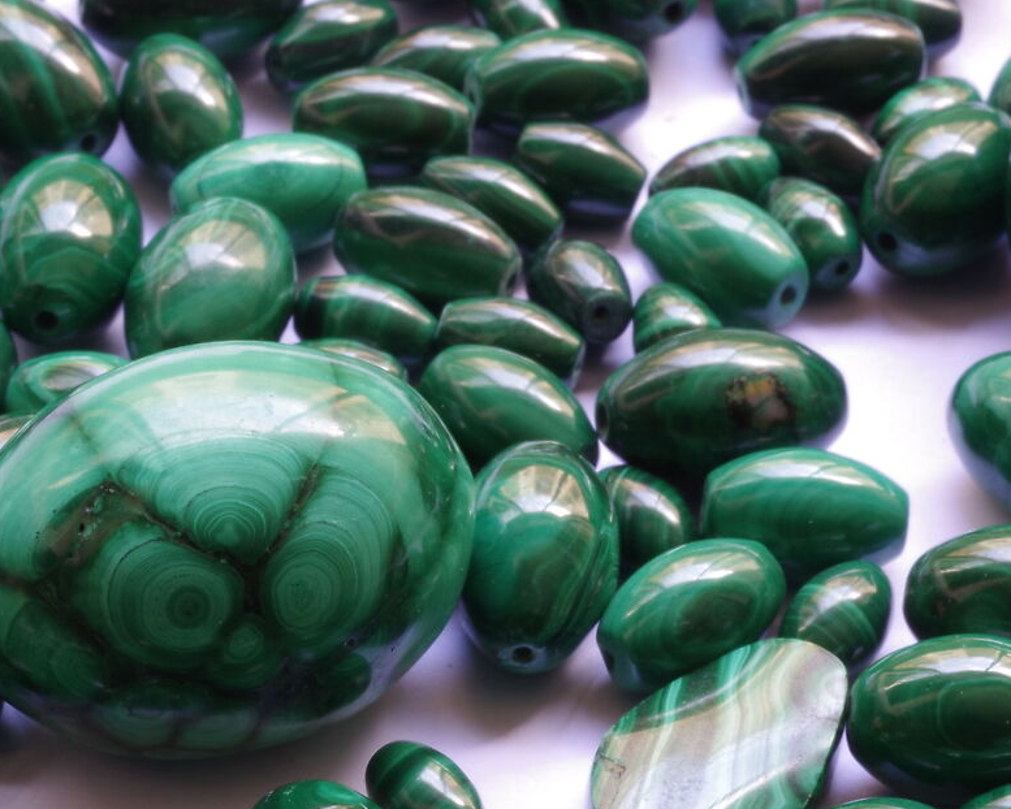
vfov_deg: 10.5
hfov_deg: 13.3
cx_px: 359
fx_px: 4340
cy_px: 949
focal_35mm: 145
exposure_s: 6
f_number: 32
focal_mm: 50
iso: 100
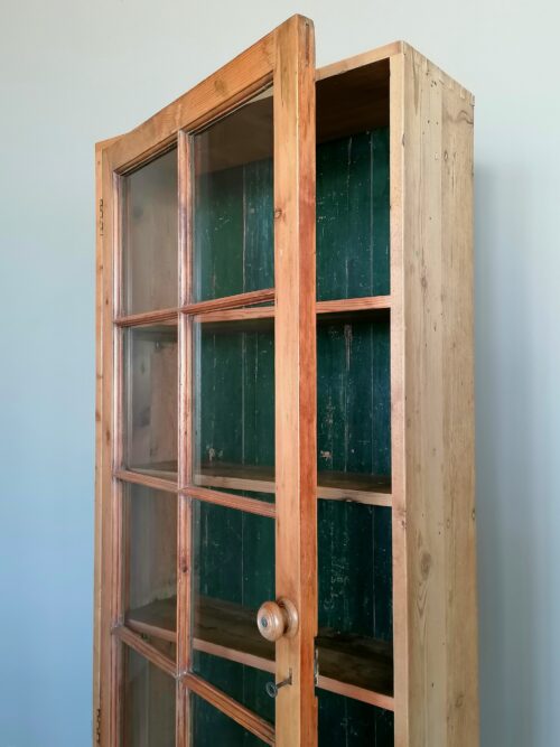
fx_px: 734
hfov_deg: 41.8
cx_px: 280
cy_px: 374
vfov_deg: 54.0
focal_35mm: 34
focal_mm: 4.75
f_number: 1.8
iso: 160
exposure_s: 1/33.3
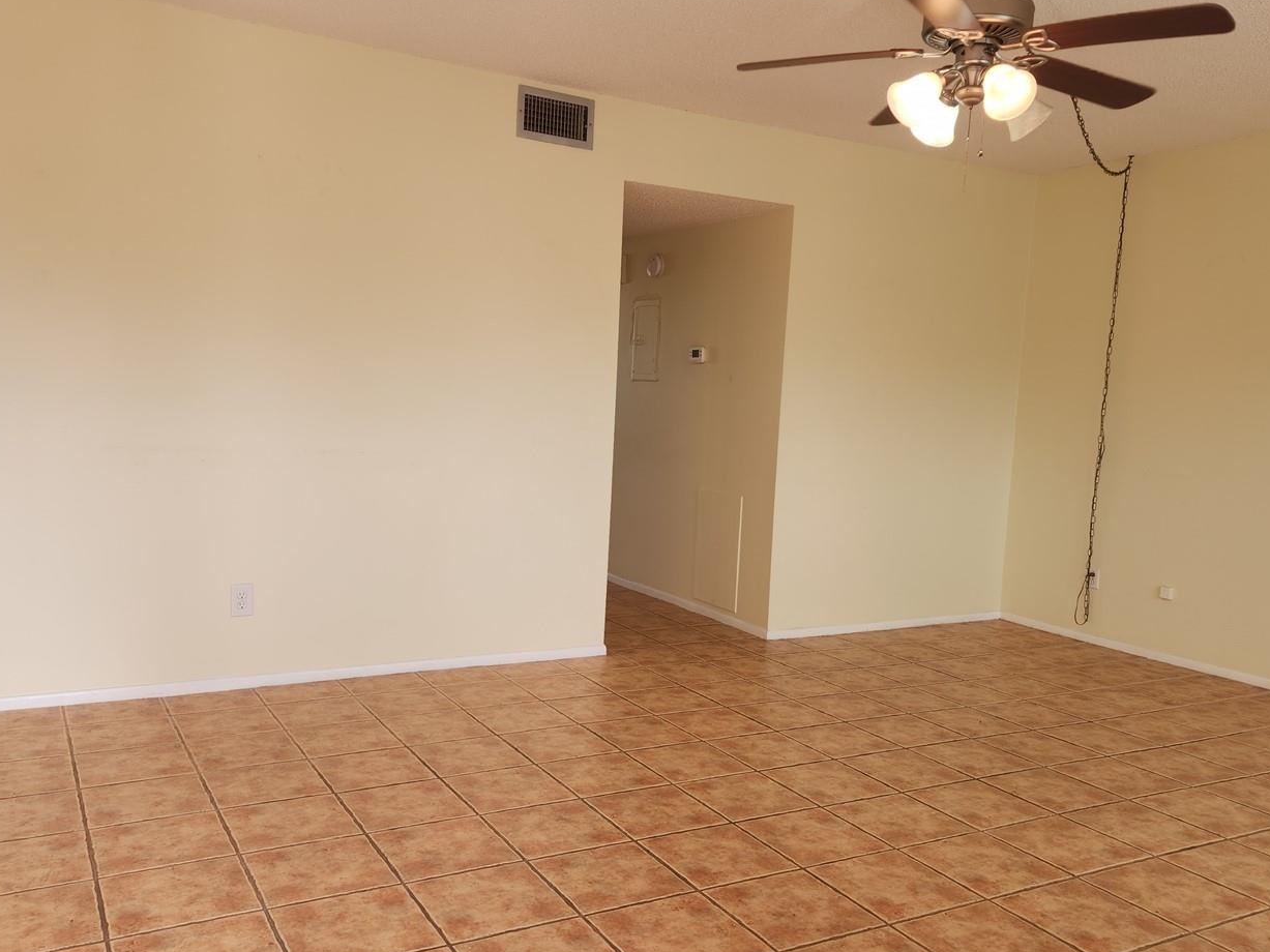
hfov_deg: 60.0
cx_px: 638
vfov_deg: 46.8
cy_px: 507
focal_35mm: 30
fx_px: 1101
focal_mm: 5.4
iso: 25
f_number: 1.8
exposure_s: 1/120
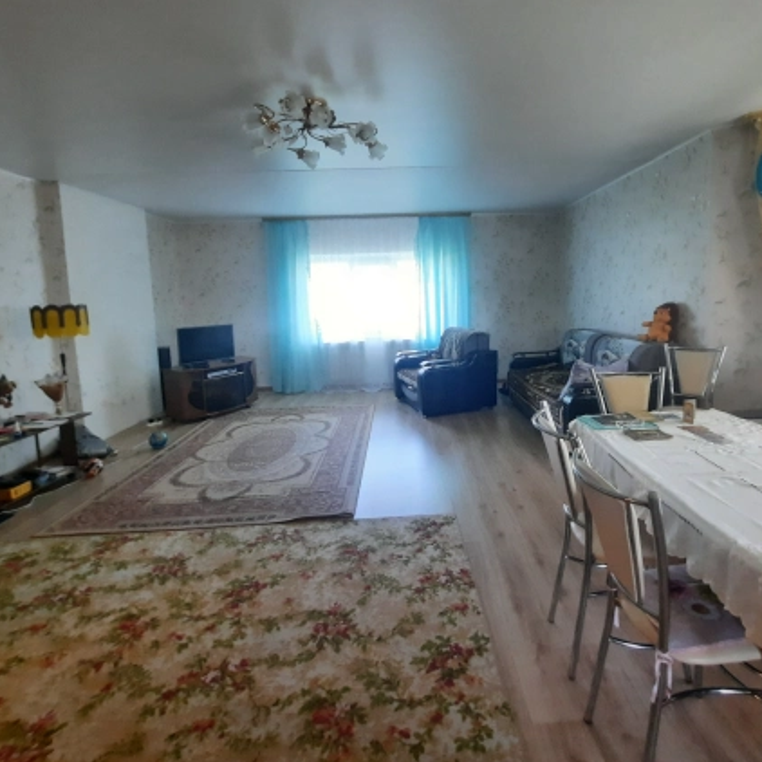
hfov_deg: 83.6
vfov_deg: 83.7
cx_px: 426
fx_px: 423
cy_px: 343
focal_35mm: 17
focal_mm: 1.74
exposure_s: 1/25
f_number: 2.2
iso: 320
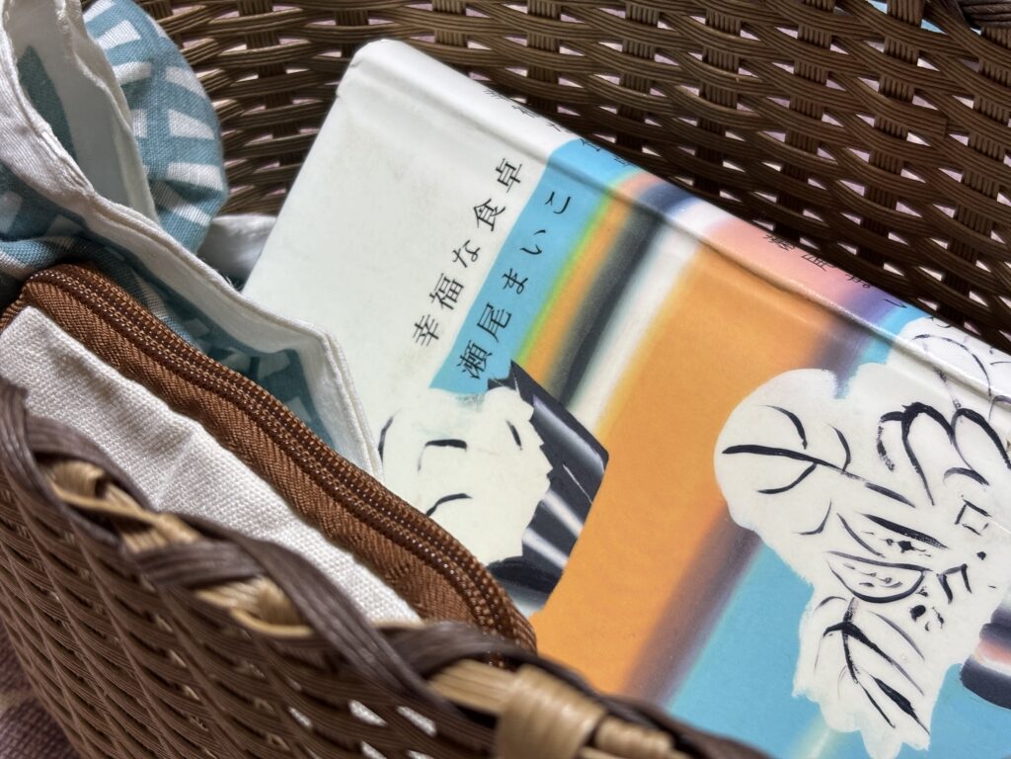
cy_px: 380
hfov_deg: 36.8
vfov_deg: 28.0
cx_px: 506
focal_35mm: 52
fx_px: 1519
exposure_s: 1/60
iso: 125
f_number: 1.6
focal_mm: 5.96
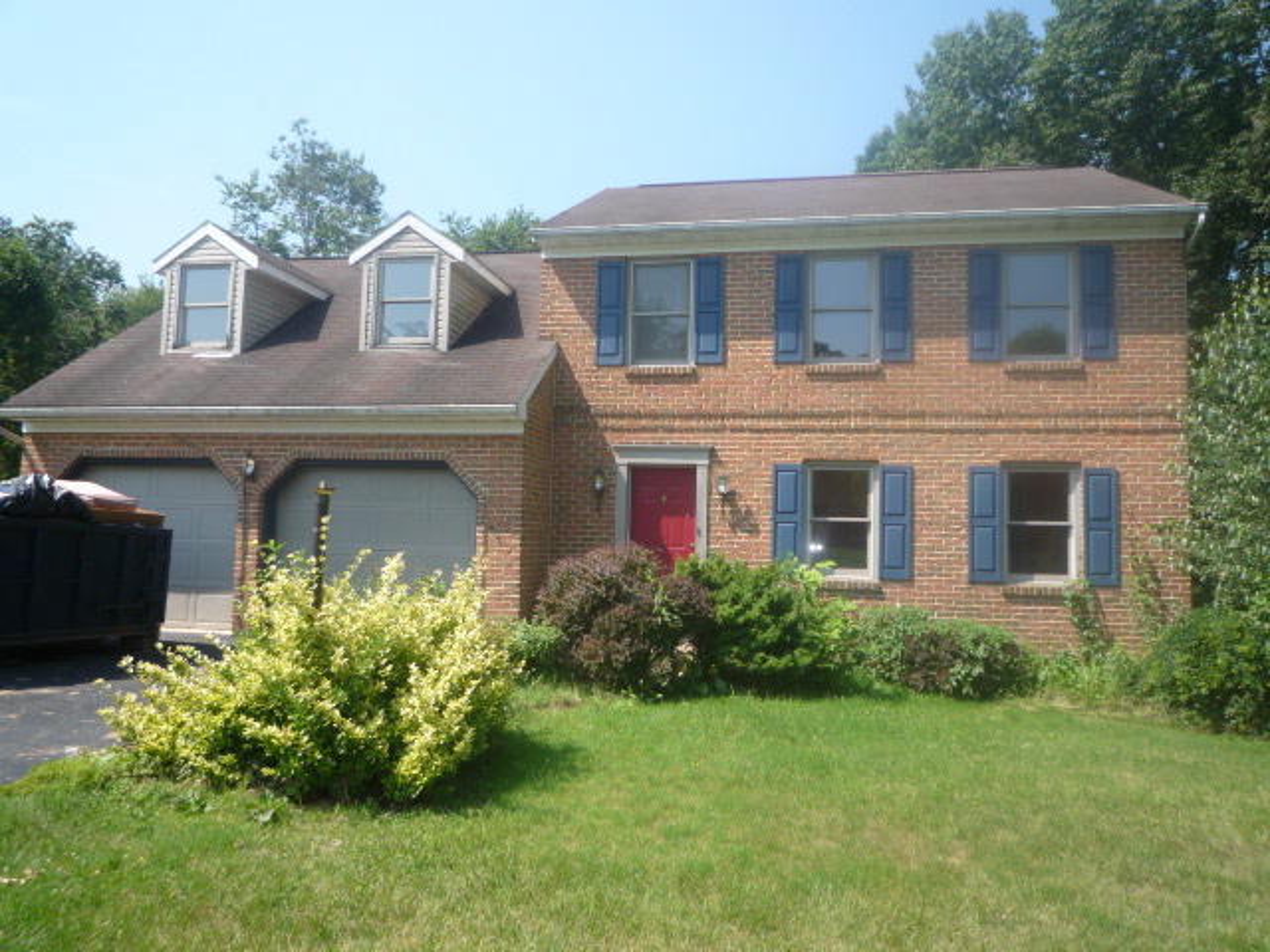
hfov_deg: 69.4
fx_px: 917
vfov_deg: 54.9
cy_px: 476
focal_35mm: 25
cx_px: 635
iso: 100
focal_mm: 4.4
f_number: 3.2
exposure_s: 1/640
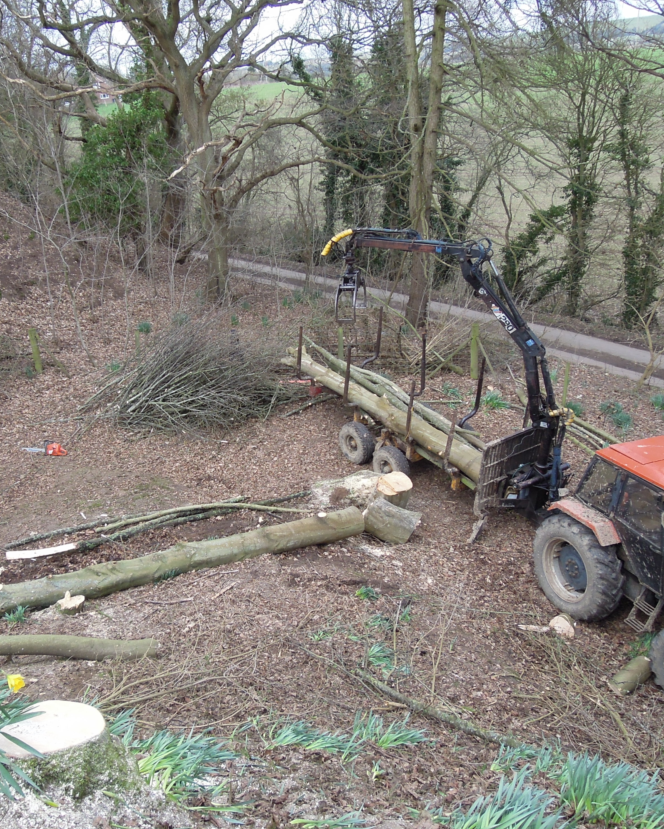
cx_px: 238
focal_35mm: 32
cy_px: 406
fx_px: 786
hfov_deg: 45.3
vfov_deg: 55.7
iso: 160
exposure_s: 1/200
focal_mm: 4.3
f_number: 2.8
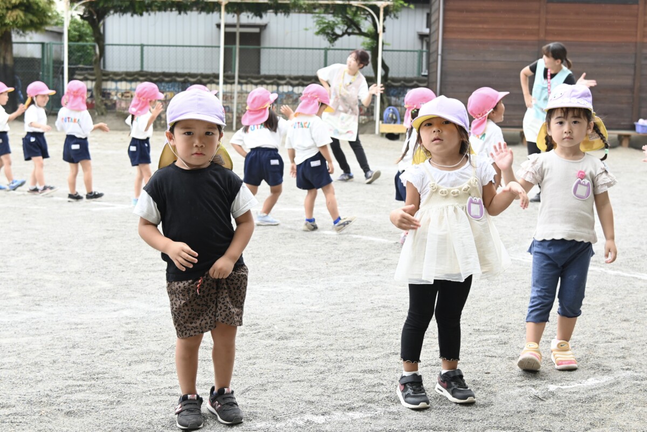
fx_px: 943
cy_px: 216
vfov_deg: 25.8
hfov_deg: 37.9
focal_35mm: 52
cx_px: 324
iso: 200
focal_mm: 35
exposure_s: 1/250
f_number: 5
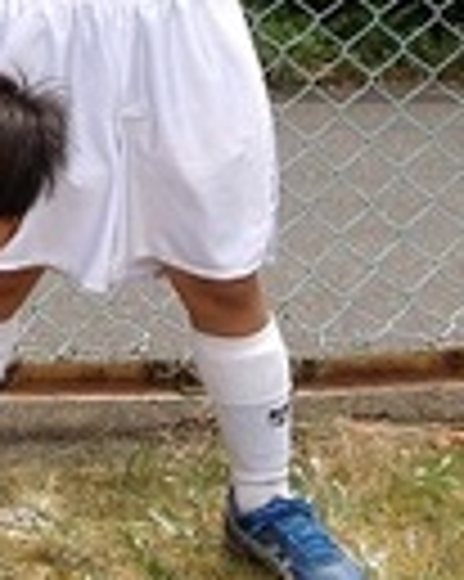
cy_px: -43
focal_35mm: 152
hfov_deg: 9.1
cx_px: -660
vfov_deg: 12.5
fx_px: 2612
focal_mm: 4.28
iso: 64
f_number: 2.4
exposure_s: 1/968
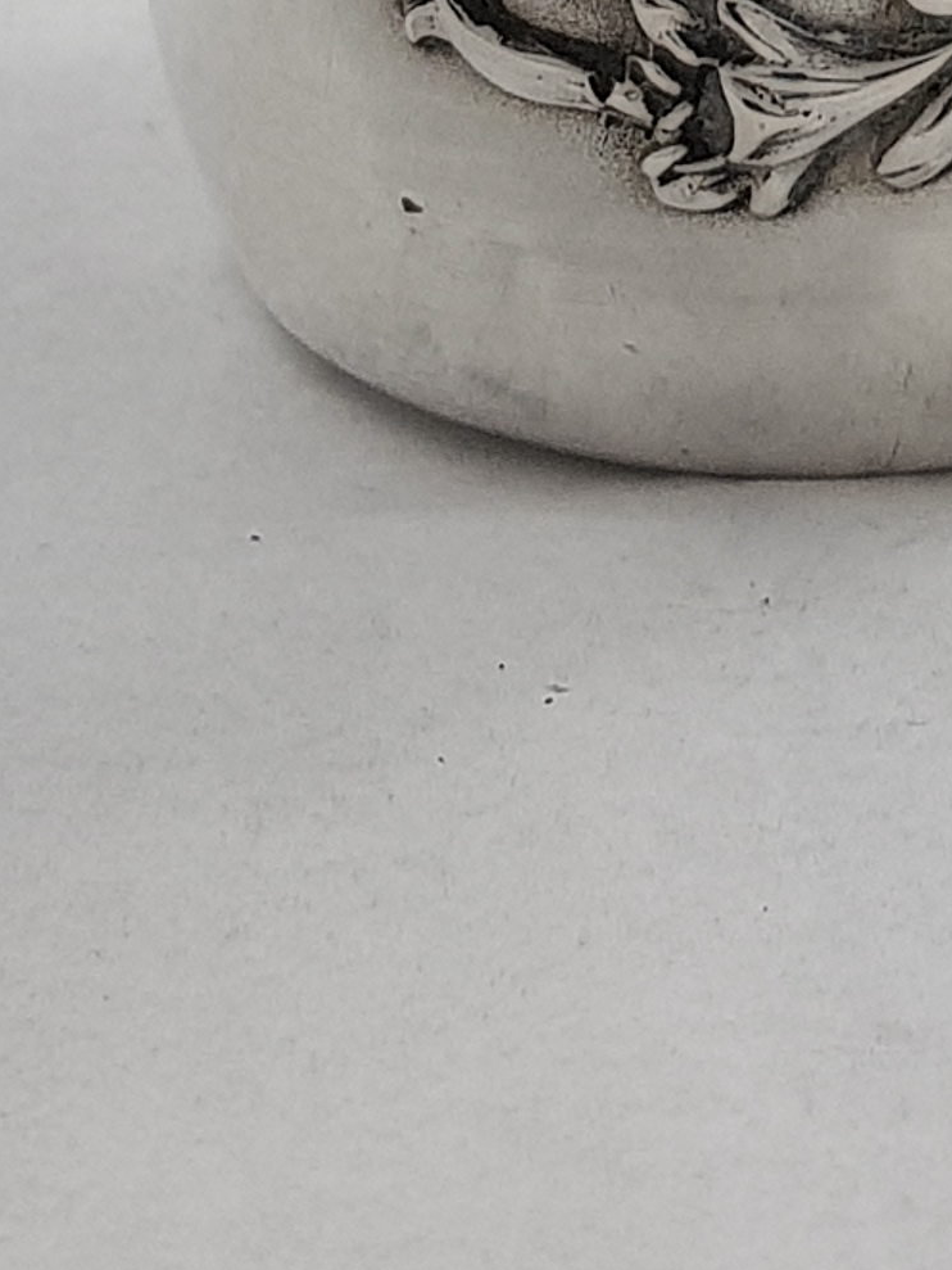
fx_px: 3886
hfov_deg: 13.9
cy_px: -955
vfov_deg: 16.0
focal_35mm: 106
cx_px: 769
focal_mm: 4.2
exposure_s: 1/132
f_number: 1.7
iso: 40
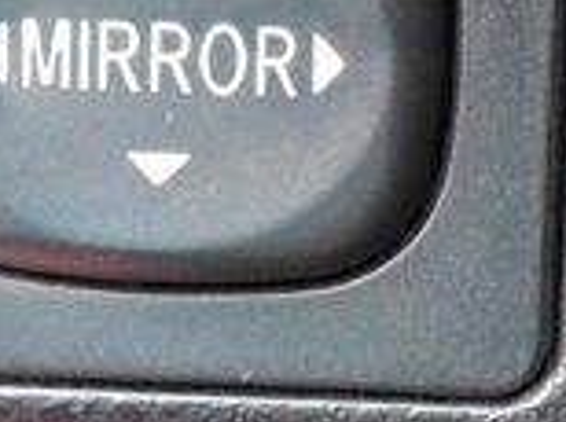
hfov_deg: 18.8
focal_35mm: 104
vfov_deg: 14.0
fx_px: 1698
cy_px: -11
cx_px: 397
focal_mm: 4.5
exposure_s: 1/100
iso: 800
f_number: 3.3
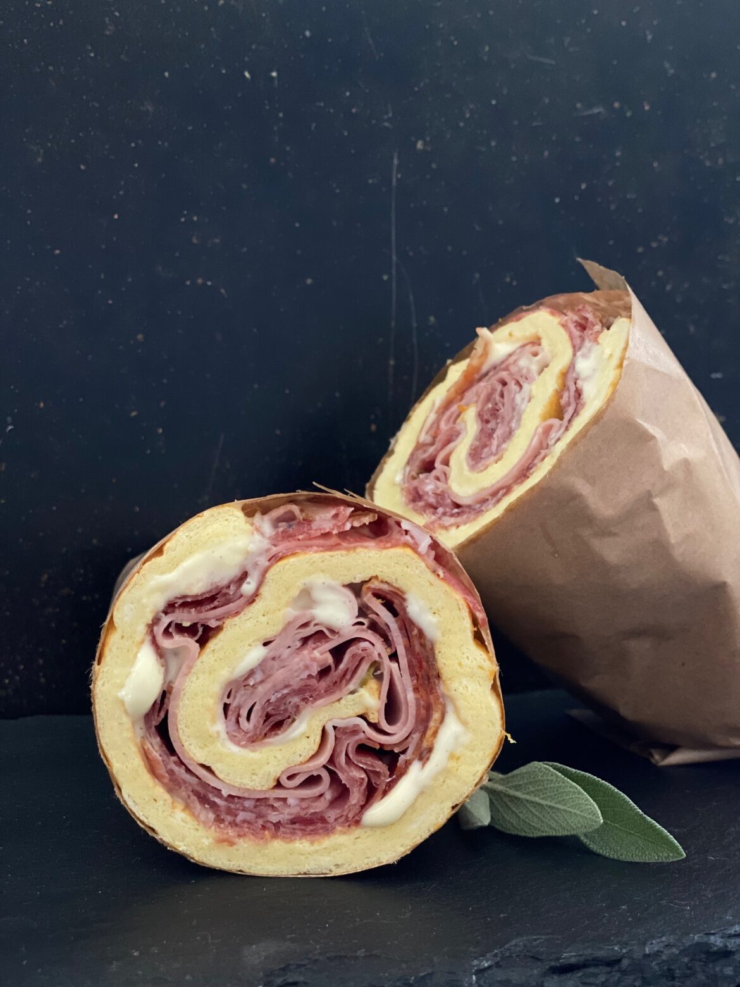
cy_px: 494
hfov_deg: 28.0
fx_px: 1482
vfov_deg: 36.8
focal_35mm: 52
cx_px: 370
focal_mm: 6
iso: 250
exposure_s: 1/114
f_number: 2
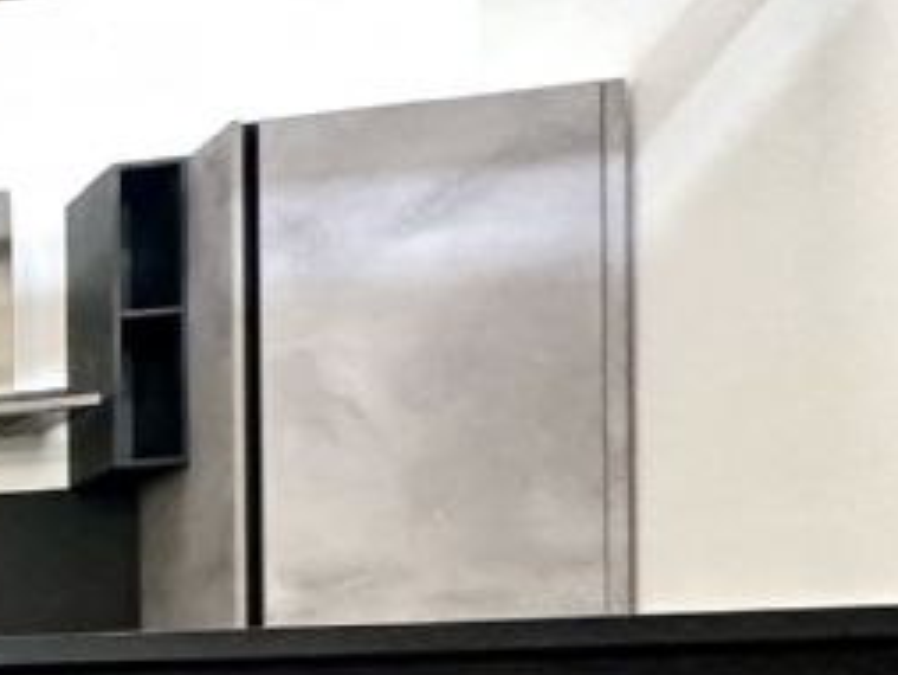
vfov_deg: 19.3
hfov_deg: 15.5
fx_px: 1869
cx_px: -1210
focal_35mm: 72
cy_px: 815
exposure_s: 1/50
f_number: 2.2
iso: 250
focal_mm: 2.22
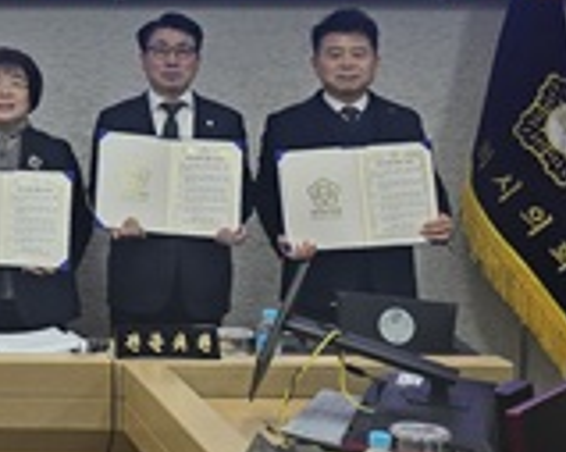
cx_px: -171
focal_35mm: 92
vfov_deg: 16.6
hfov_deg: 19.2
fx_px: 1540
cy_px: 80
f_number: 1.7
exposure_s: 1/60
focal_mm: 6.3
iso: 32
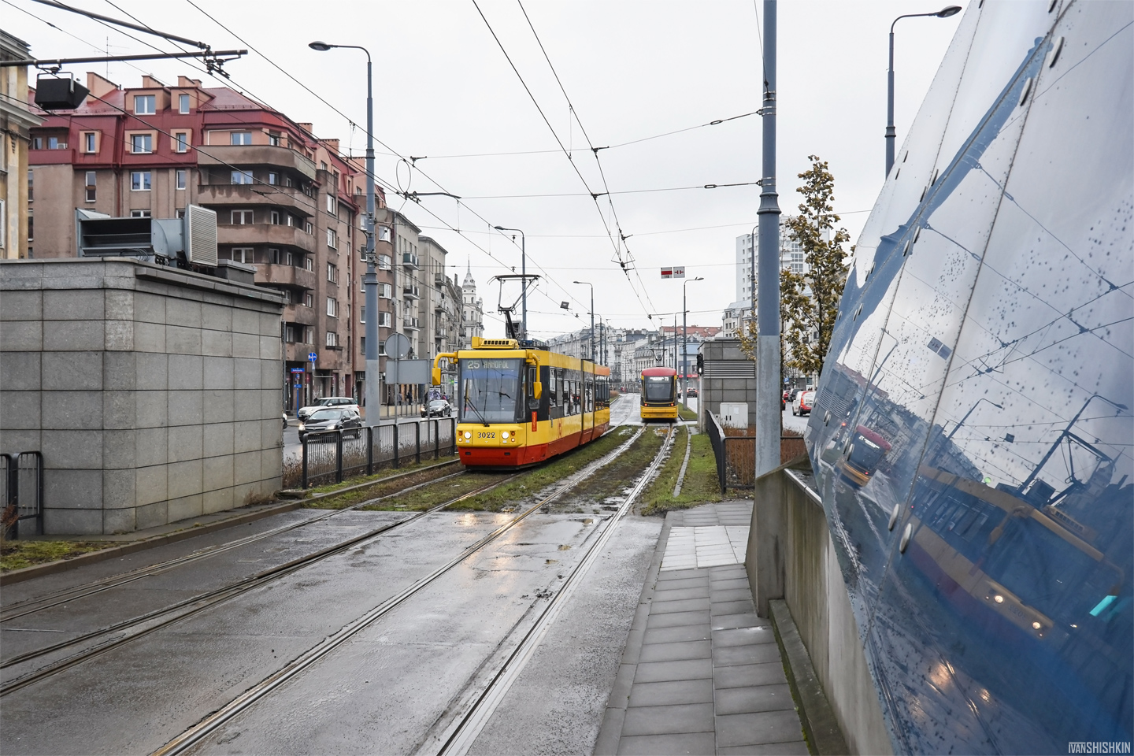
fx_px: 945
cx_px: 567
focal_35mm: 30
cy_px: 378
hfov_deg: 61.9
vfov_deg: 43.6
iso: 800
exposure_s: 1/320
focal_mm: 20
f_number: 5.6
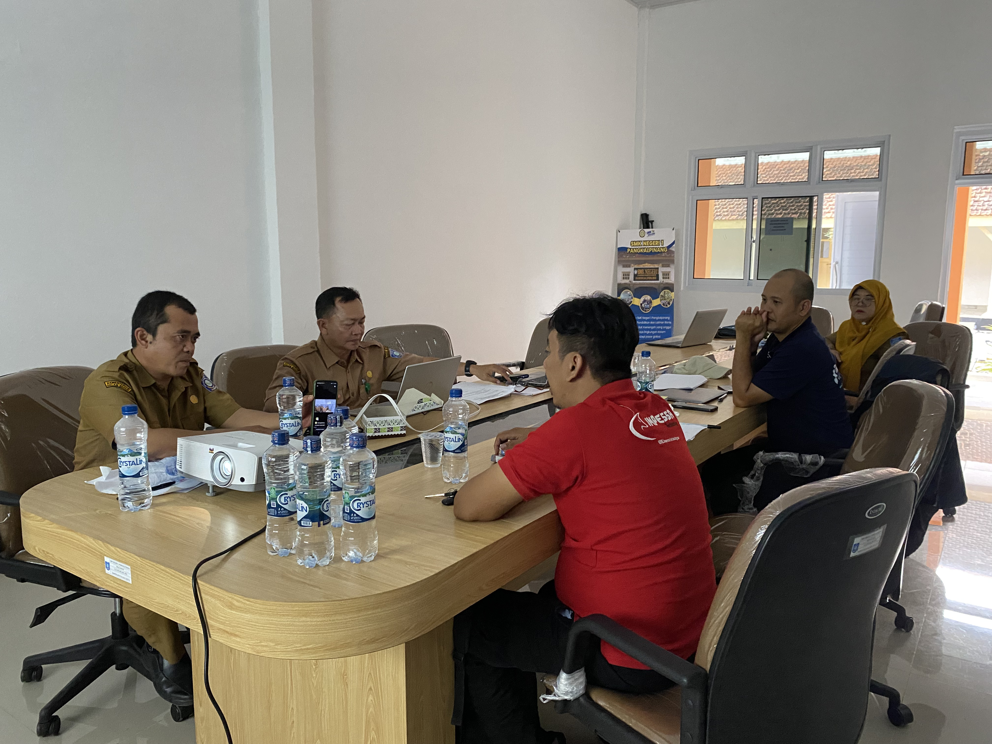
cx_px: 496
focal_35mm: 26
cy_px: 372
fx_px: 745
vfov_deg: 53.1
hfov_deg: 67.3
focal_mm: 4.25
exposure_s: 1/40
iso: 640
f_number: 1.8
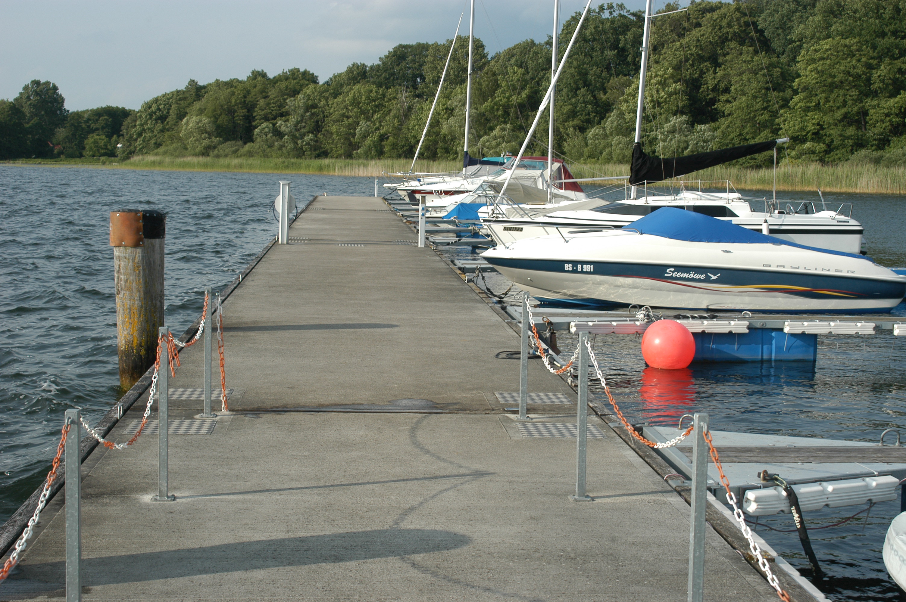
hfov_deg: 35.1
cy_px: 301
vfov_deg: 23.7
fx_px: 1433
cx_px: 453
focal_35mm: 57
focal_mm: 38
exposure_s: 1/320
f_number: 9
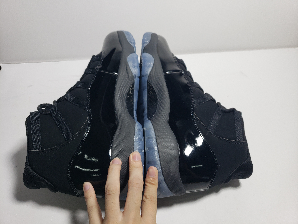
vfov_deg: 53.1
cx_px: 149
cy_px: 112
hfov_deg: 67.3
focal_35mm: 26
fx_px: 224
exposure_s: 1/406
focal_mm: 4.3
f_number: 1.5
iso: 50
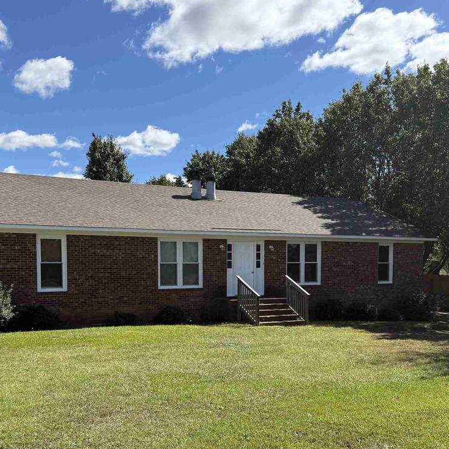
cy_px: 288
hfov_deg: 44.9
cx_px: 213
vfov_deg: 44.5
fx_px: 543
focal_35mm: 37
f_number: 1.78
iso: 100
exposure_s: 1/4405
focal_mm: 6.76
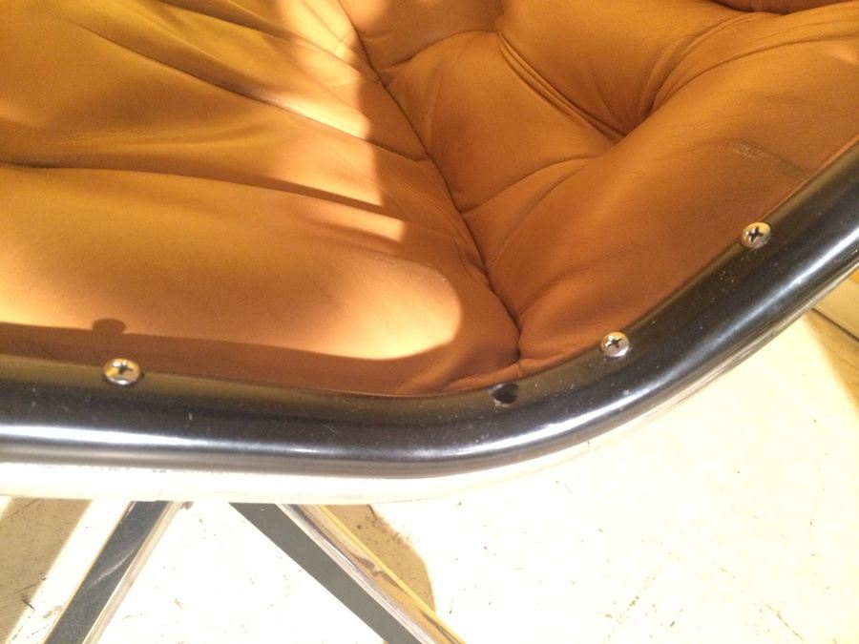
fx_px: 744
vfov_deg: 46.8
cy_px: 322
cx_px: 430
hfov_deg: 60.0
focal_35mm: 30
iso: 320
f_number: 2.2
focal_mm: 4.12
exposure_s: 1/30
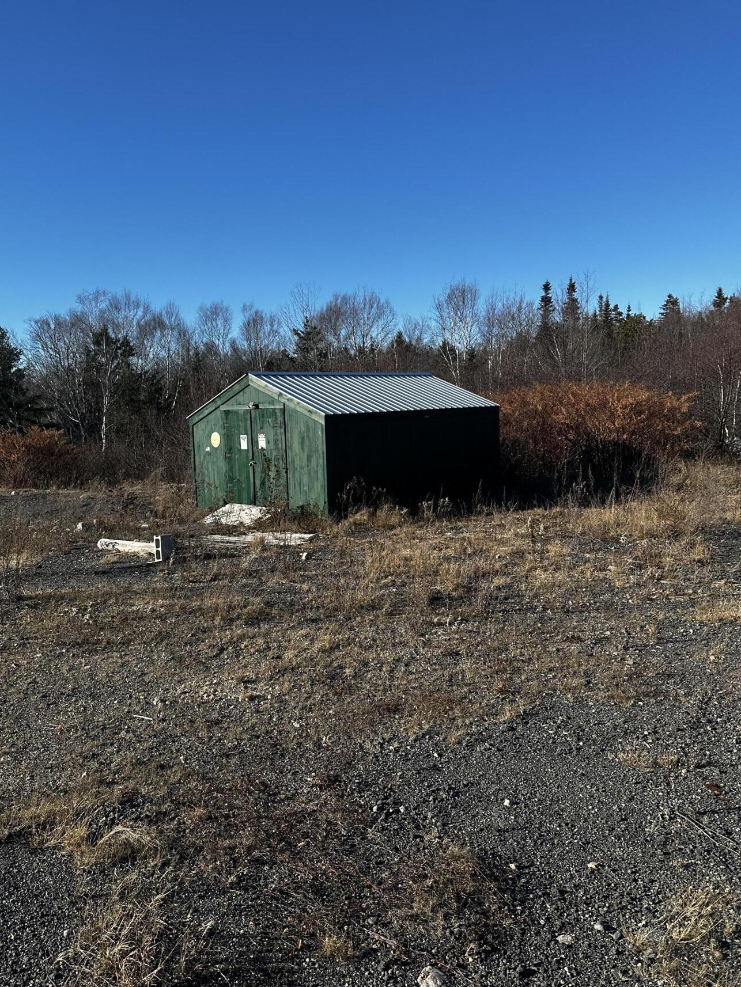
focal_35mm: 28
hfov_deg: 49.7
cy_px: 465
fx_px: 799
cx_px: 348
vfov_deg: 63.4
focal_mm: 6.86
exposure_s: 1/3155
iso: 80
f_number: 1.78
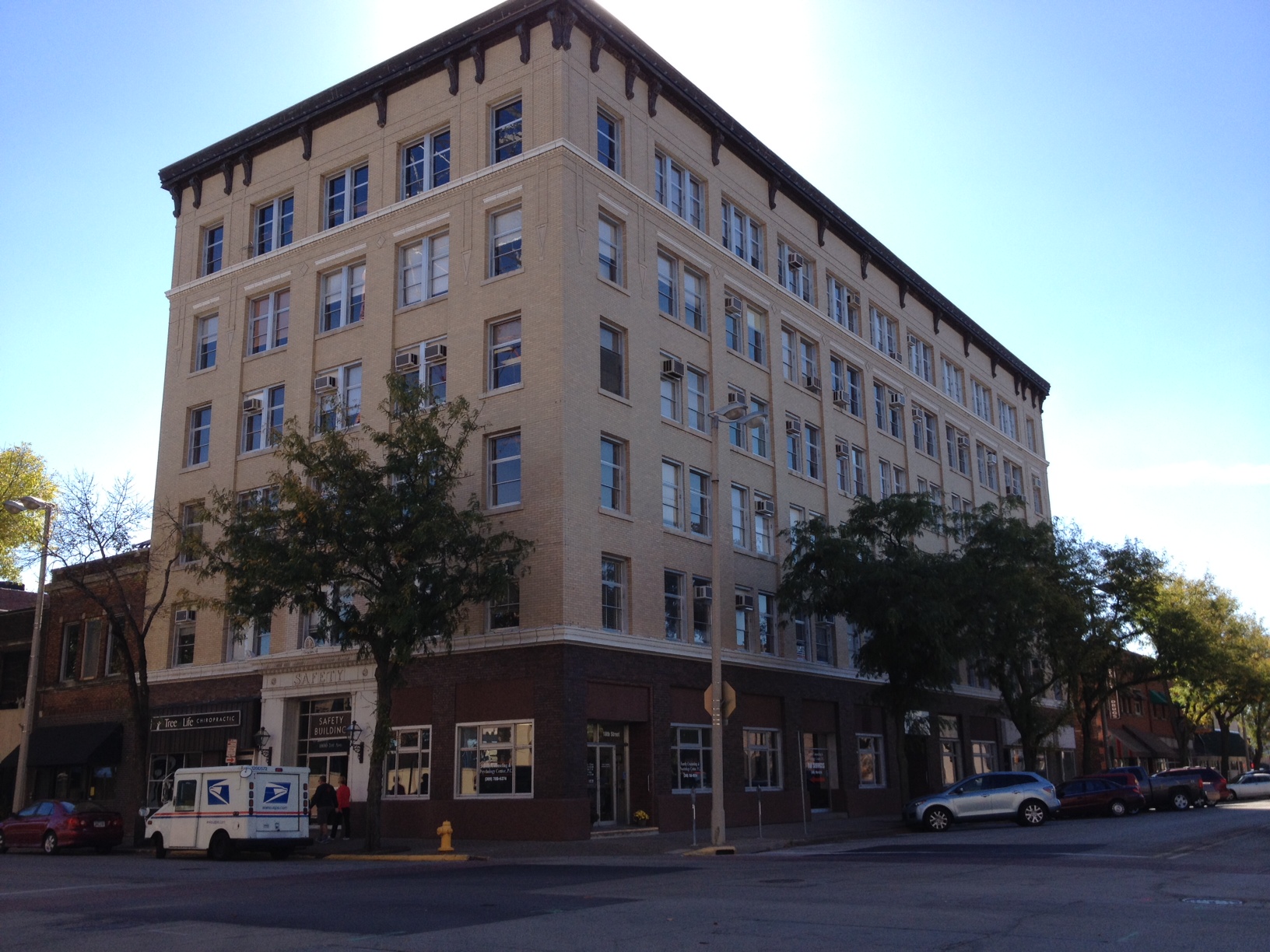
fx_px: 1284
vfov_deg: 40.7
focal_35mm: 35
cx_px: 635
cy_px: 476
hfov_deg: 52.6
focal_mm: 4.28
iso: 50
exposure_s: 1/890
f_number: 2.4
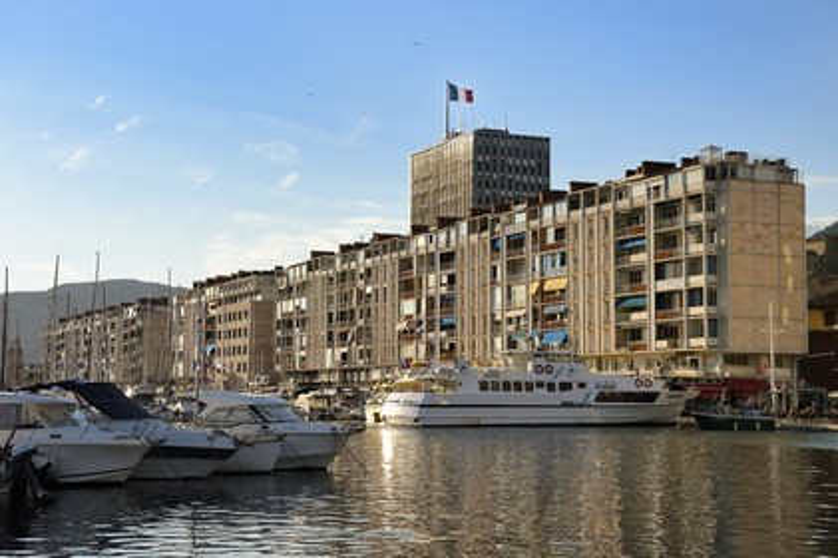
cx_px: 419
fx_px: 1442
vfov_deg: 21.9
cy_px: 279
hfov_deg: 32.4
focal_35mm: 62
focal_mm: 62
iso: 200
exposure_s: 1/250
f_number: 13
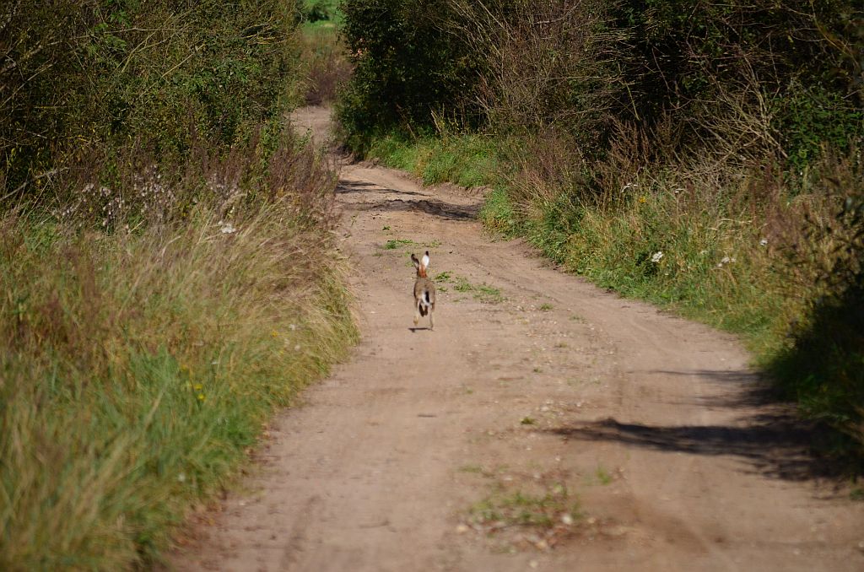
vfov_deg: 4.6
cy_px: 286
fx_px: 7184
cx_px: 432
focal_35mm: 300
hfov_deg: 6.9
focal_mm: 200
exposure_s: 1/4000
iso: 400
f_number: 5.6
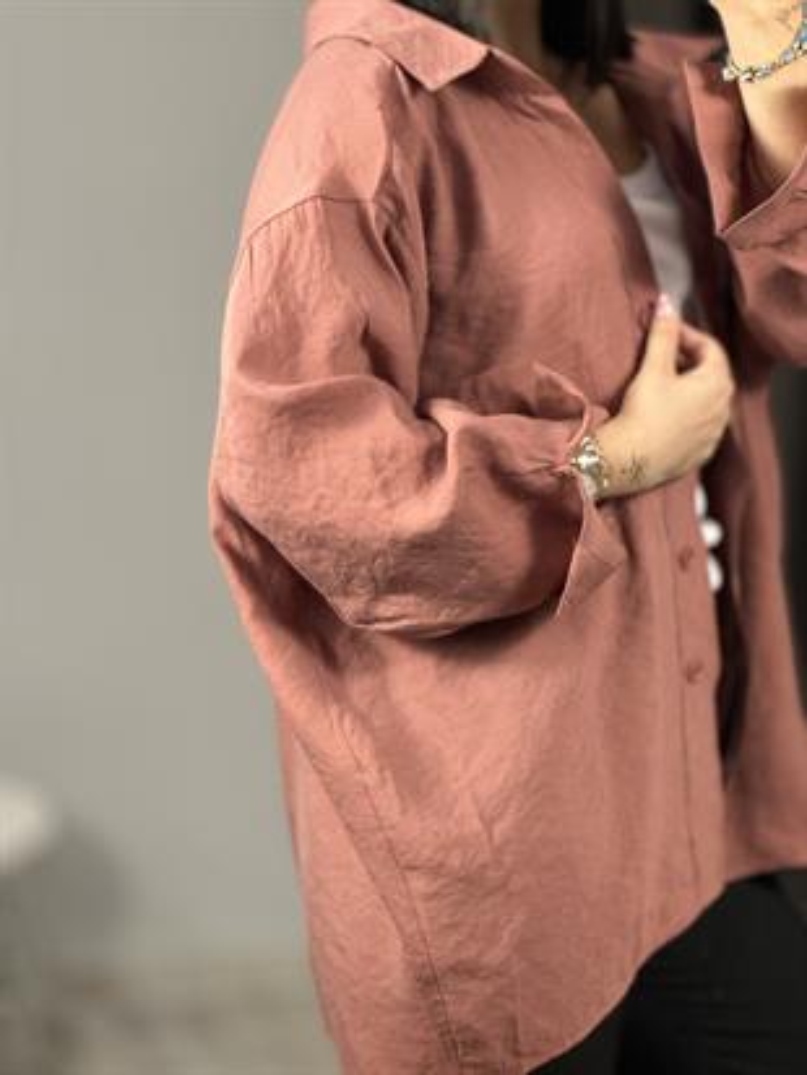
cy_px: 538
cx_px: 404
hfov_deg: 19.1
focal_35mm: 77
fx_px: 2392
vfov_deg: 25.3
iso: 100
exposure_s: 1/33
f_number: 2.8
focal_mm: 9
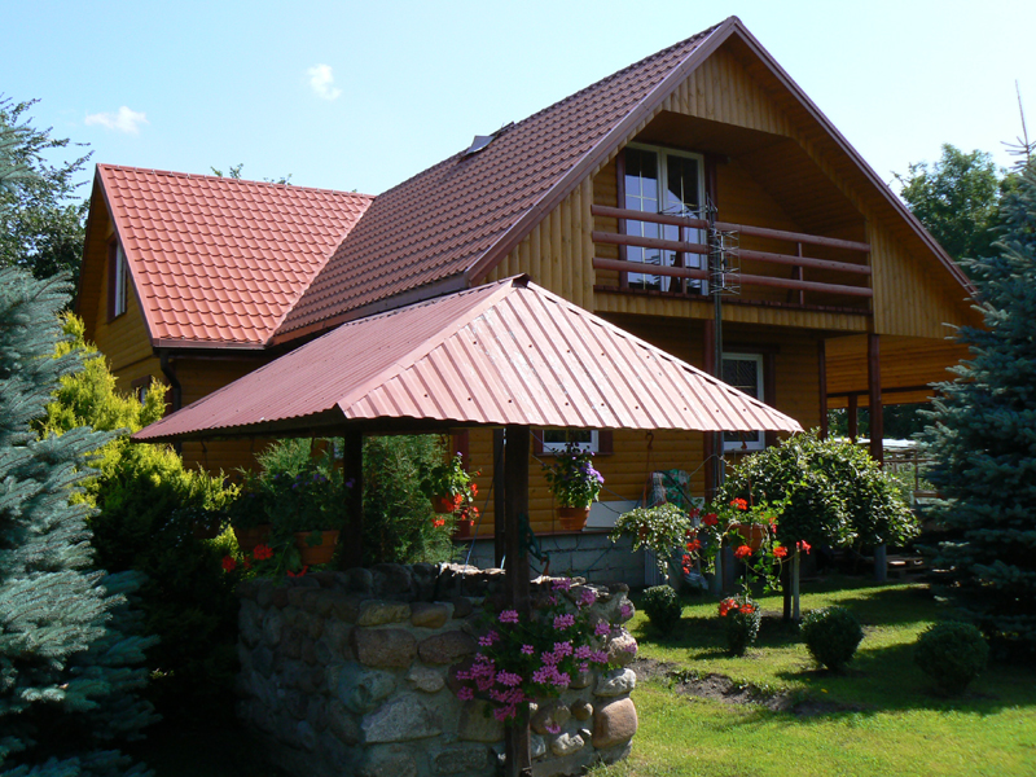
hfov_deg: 51.4
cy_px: 388
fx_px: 1077
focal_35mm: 36
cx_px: 518
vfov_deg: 39.7
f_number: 5.6
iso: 80
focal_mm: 6
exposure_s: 1/400
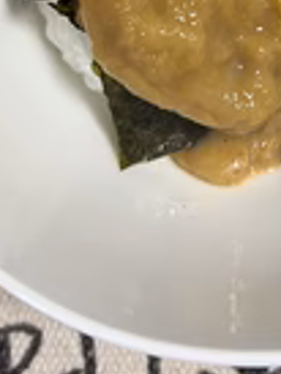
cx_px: 237
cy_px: -44
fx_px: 821
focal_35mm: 76
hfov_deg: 19.2
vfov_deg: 23.9
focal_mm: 5.7
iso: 80
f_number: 1.5
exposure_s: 1/60
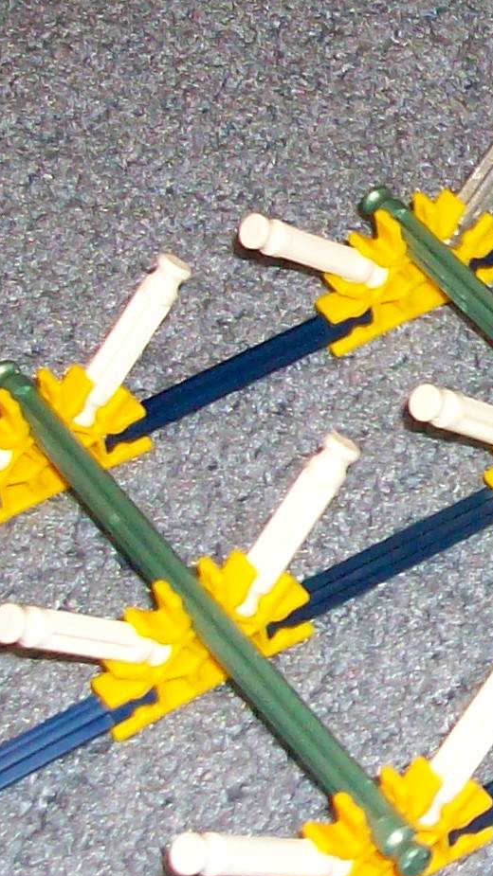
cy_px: 311
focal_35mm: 123
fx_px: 2860
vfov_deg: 17.4
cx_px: 909
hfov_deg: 9.4
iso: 160
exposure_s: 1/60
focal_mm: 5.7
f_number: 2.8
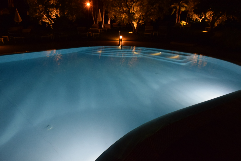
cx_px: 120
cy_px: 80
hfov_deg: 67.4
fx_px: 181
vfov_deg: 47.9
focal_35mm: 27
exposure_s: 1/20
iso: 3200
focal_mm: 18
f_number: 6.3
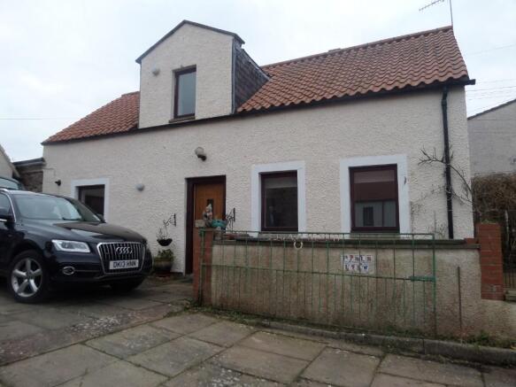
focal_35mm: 24
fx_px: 358
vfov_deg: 56.8
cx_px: 258
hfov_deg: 71.6
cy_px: 194
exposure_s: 1/350
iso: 80
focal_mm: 4
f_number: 3.2
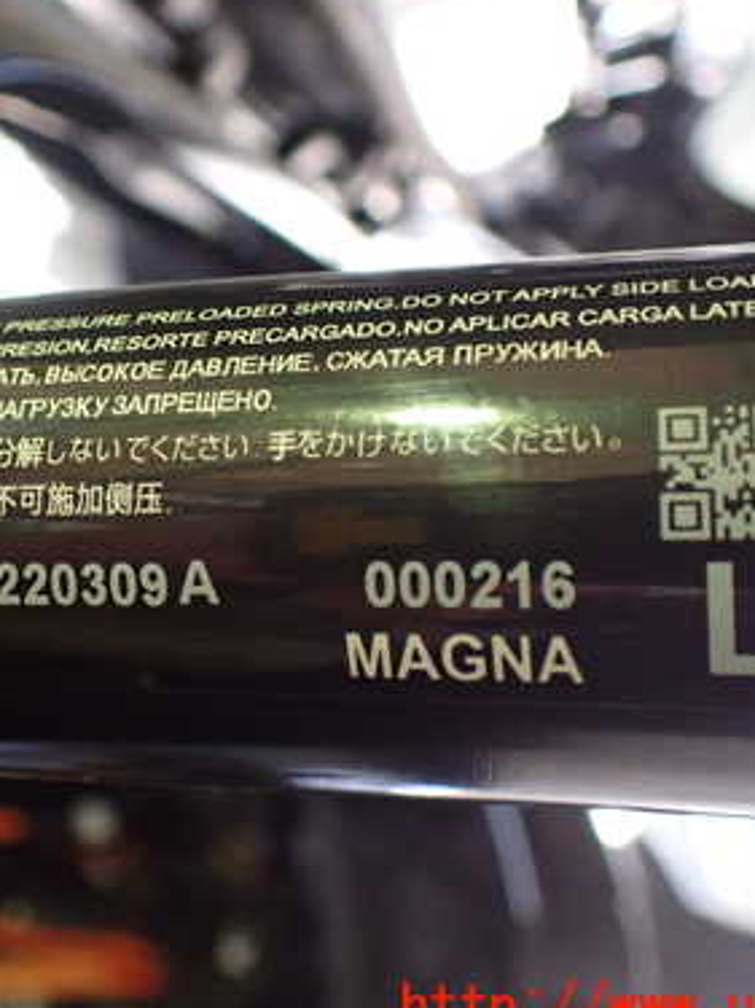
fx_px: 1397
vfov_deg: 39.6
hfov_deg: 29.8
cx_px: 202
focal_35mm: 48
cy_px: 438
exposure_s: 1/60
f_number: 2.3
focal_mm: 5.4
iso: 800
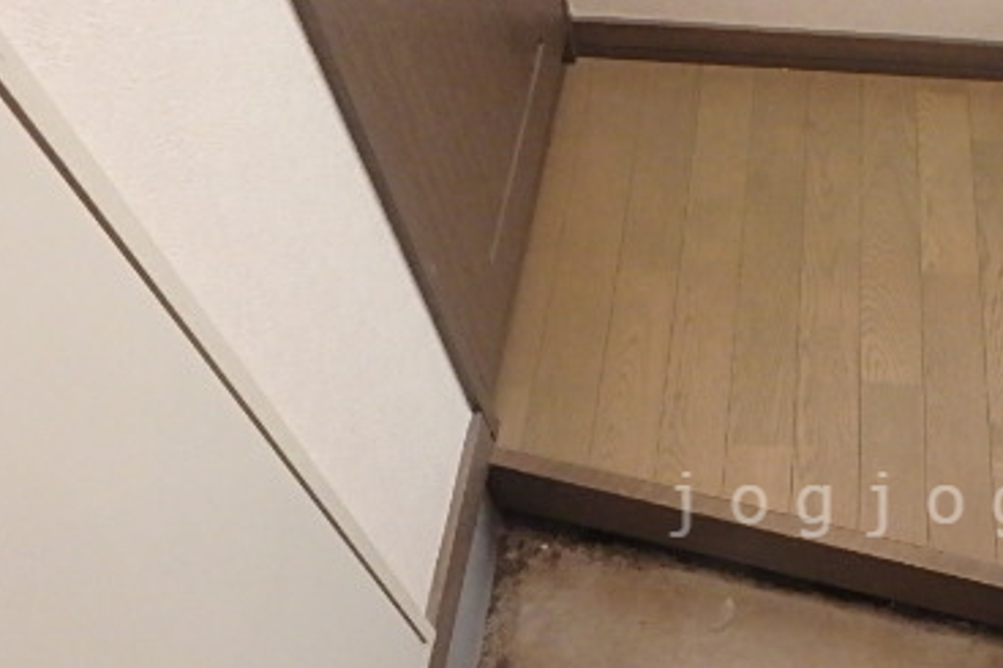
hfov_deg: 46.9
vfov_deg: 34.3
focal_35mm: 38
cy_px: 504
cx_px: 856
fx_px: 1058
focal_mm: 3.7
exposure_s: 1/20
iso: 800
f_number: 3.5
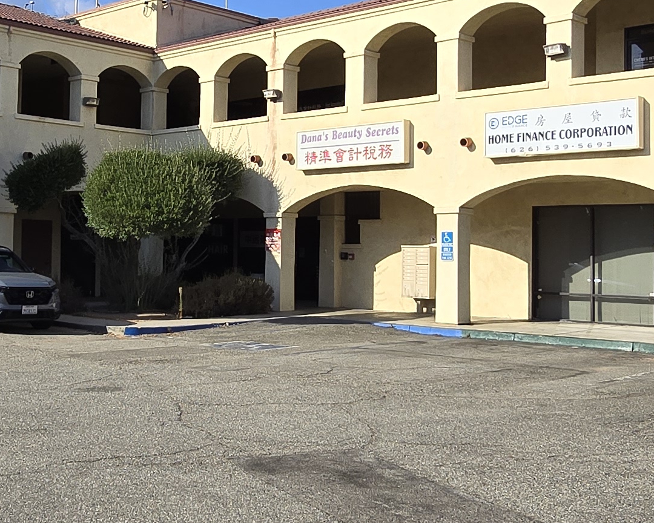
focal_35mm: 47
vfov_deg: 32.0
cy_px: 206
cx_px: 193
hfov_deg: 38.9
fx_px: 910
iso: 50
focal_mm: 2.2
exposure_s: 1/2483
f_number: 2.2
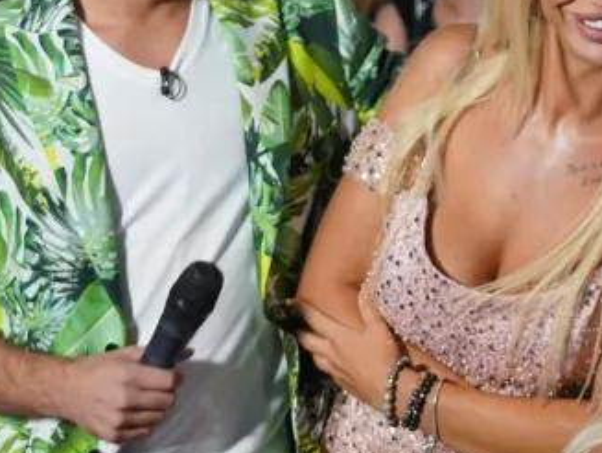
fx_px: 2681
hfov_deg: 12.7
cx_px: 512
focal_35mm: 154
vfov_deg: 9.6
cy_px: 17
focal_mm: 46
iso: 2000
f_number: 4
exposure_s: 1/200
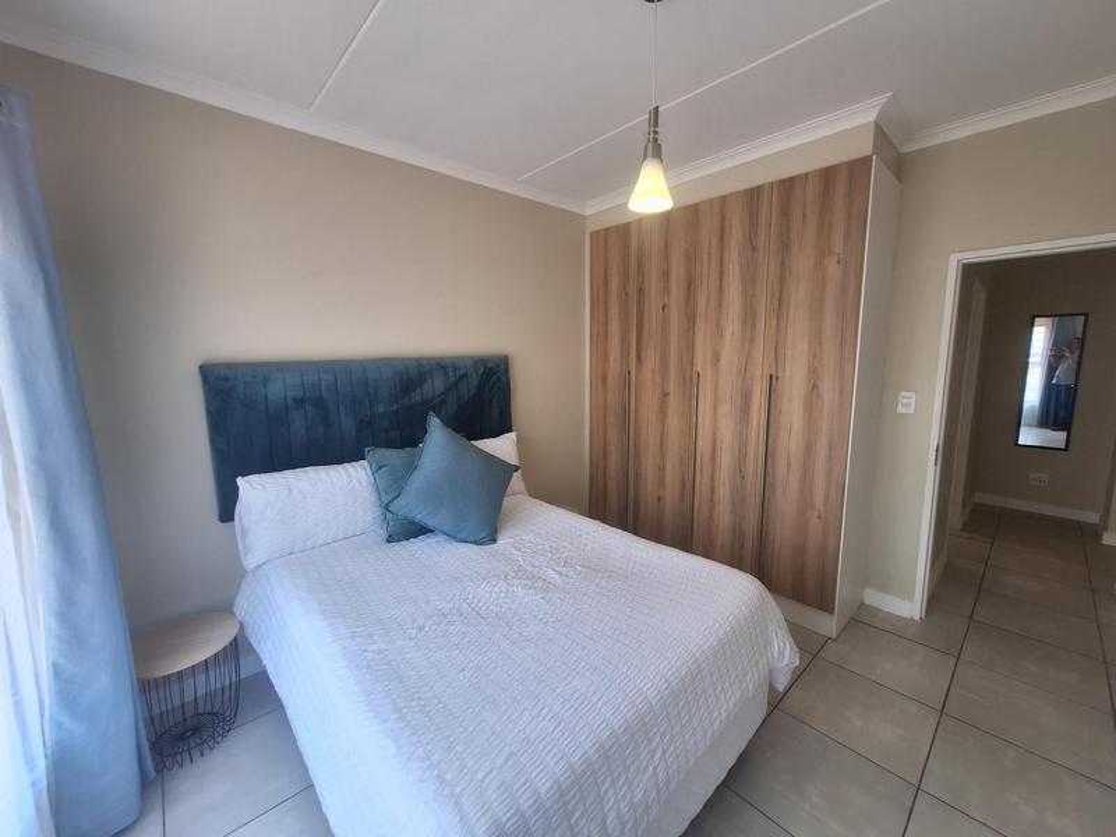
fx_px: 419
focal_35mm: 13
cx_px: 558
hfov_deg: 106.2
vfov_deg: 89.9
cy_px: 418
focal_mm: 1.74
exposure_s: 1/60
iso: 40
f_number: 2.2
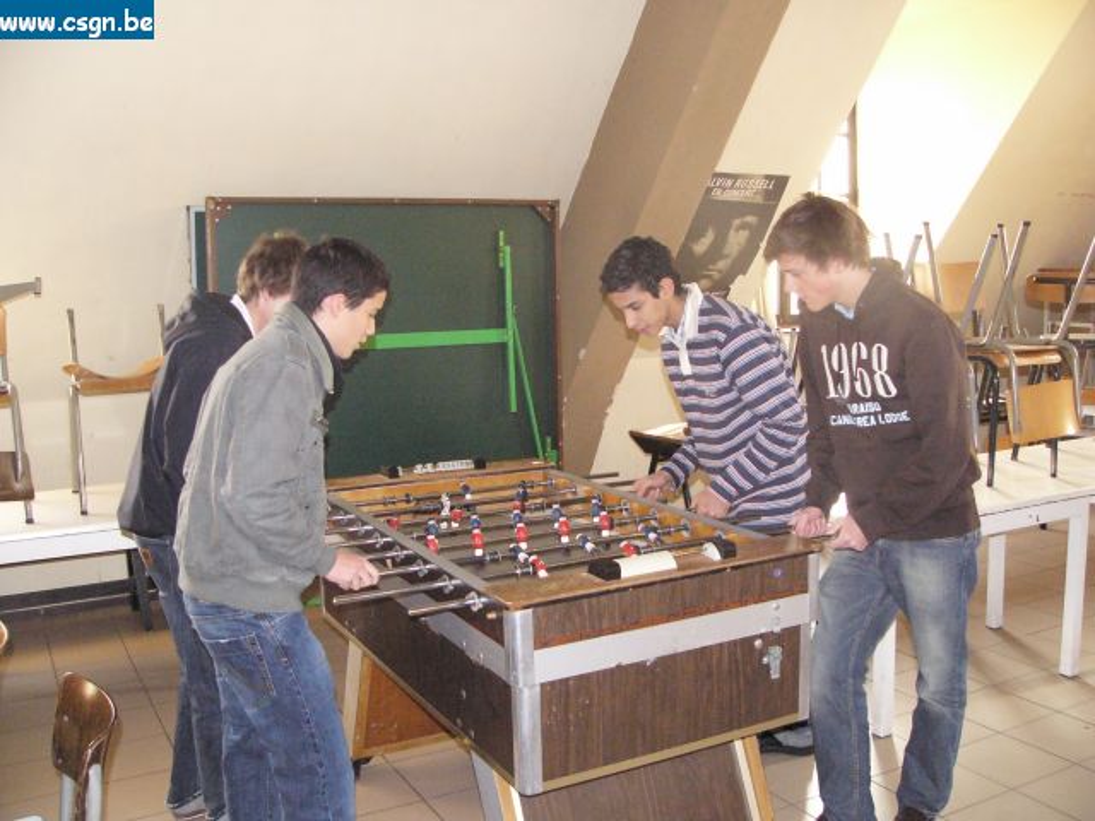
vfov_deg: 39.7
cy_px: 410
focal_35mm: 36
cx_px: 548
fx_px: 1139
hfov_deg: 51.4
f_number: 2.8
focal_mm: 6
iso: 400
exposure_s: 1/60
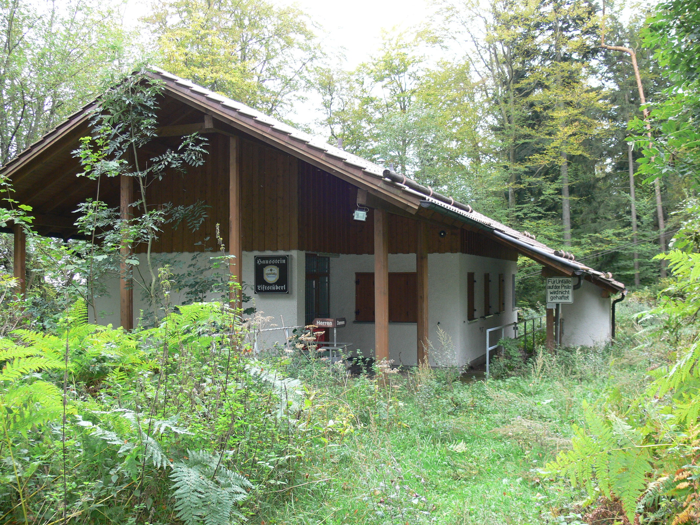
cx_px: 350
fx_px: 708
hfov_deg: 52.6
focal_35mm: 35
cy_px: 262
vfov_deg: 40.7
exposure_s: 1/30
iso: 125
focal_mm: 7.4
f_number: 2.8
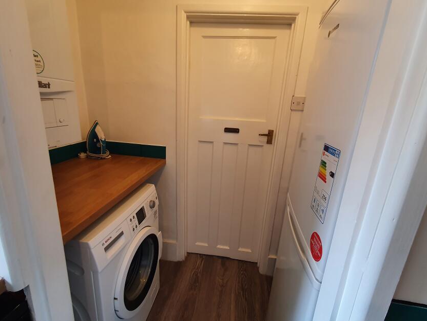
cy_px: 155
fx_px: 197
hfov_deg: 94.4
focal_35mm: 16
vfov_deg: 78.1
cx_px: 205
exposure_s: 1/50
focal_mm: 1.8
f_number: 2.2
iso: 200
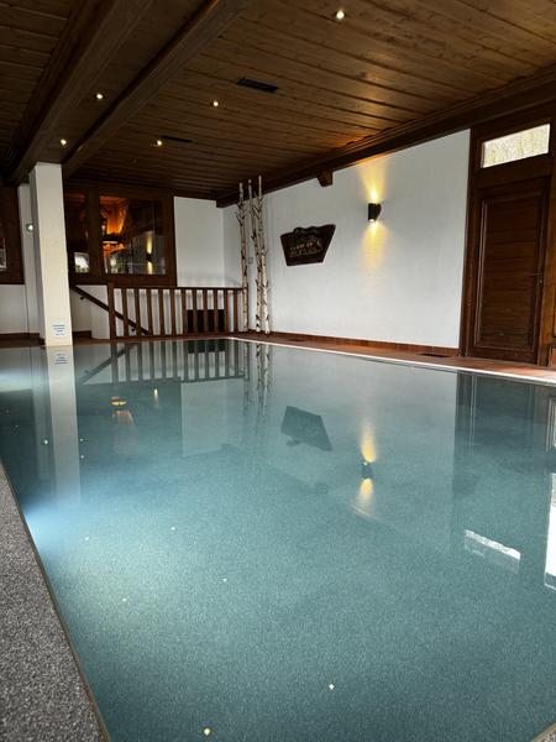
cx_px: 278
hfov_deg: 56.8
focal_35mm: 24
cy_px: 371
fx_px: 514
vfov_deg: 71.6
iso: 250
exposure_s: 1/60
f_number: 1.78
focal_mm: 6.86
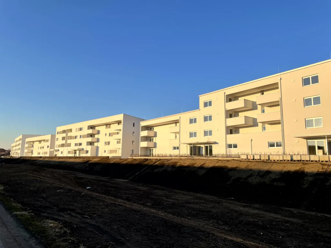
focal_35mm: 26
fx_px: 249
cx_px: 166
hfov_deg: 67.3
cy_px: 124
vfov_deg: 53.1
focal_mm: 4.2
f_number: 1.6
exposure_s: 1/2681
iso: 32
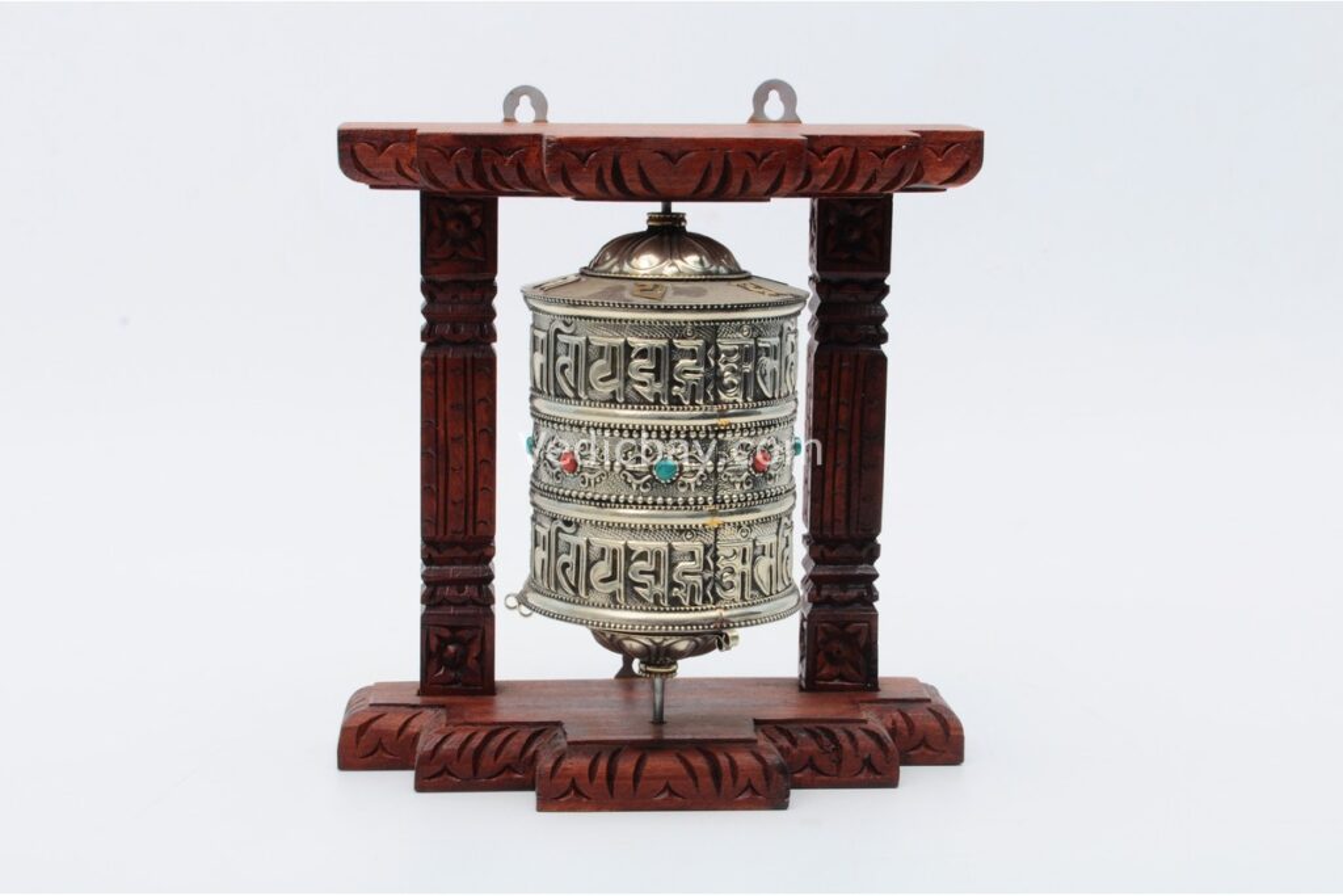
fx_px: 2798
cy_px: 448
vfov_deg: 18.2
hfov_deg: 27.0
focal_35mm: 75
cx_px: 672
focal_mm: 50
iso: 200
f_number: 18
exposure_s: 1/125
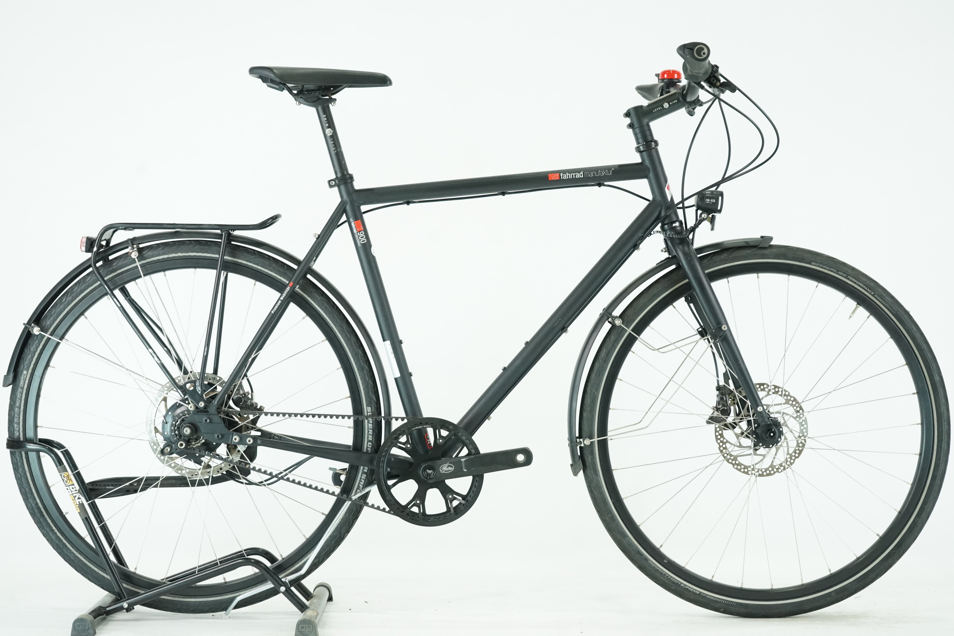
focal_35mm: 69
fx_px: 1828
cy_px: 318
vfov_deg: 19.7
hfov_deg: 29.2
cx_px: 477
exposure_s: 1/200
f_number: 5.6
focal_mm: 69
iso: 2500
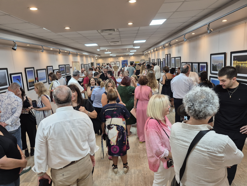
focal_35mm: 23
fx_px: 164
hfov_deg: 73.9
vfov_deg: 58.9
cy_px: 93
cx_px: 124
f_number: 1.8
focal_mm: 5.4
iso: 250
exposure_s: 1/180
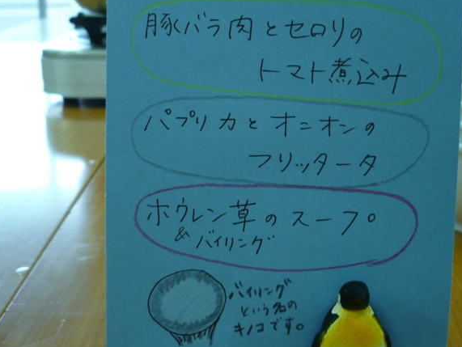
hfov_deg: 38.8
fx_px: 654
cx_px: 264
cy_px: 128
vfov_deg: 29.6
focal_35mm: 49
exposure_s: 1/30
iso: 100
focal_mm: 5.8
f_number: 2.8
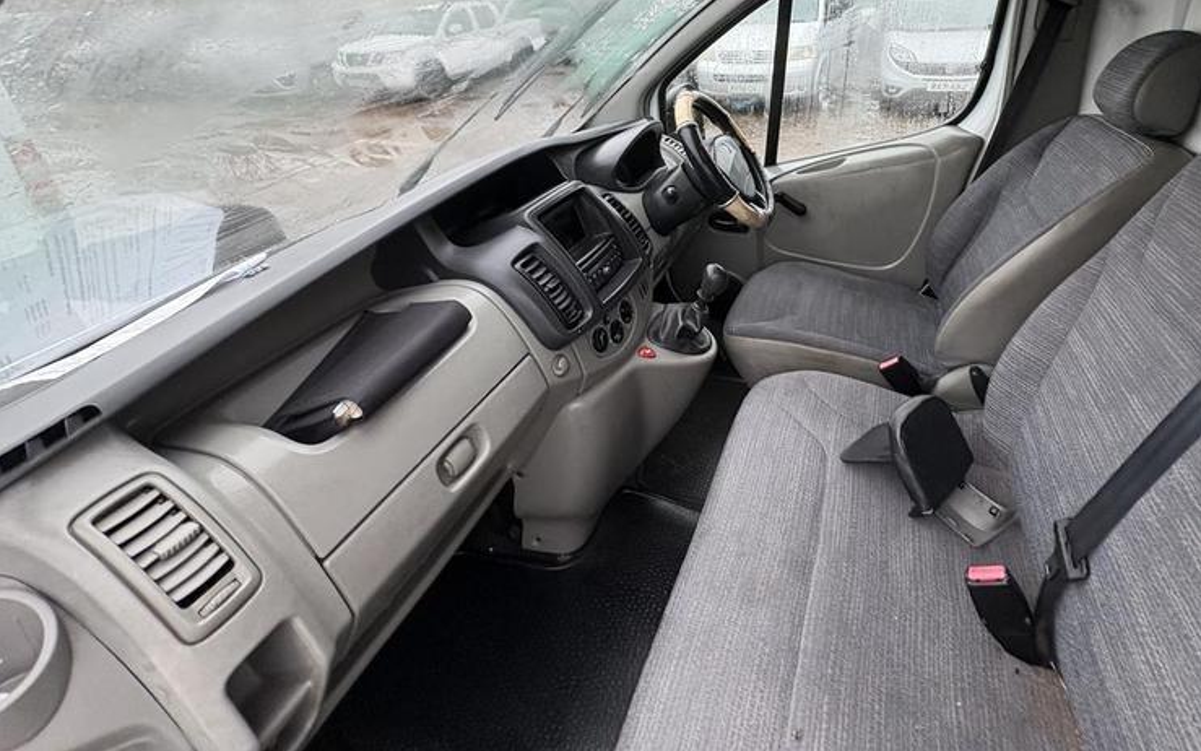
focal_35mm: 18
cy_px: 206
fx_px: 589
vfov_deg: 62.0
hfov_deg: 90.6
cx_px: 674
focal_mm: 2.22
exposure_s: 1/85
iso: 250
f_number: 2.2
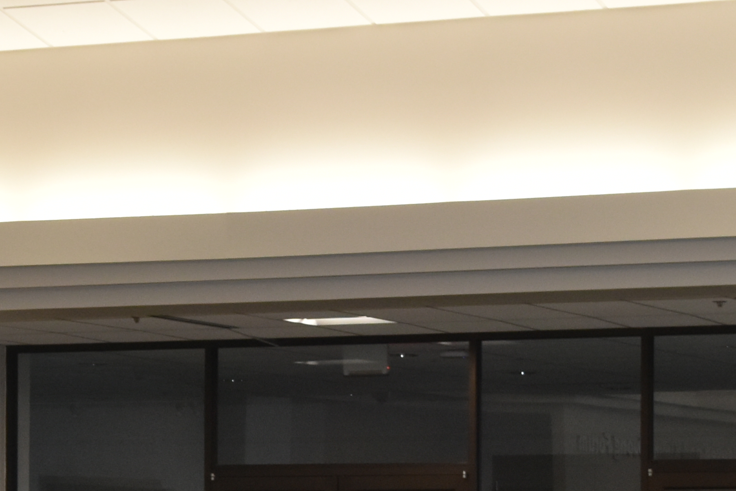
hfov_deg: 12.7
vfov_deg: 8.4
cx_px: 247
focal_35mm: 162
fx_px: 3309
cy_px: 529
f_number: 4.5
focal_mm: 29
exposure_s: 1/125
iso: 800
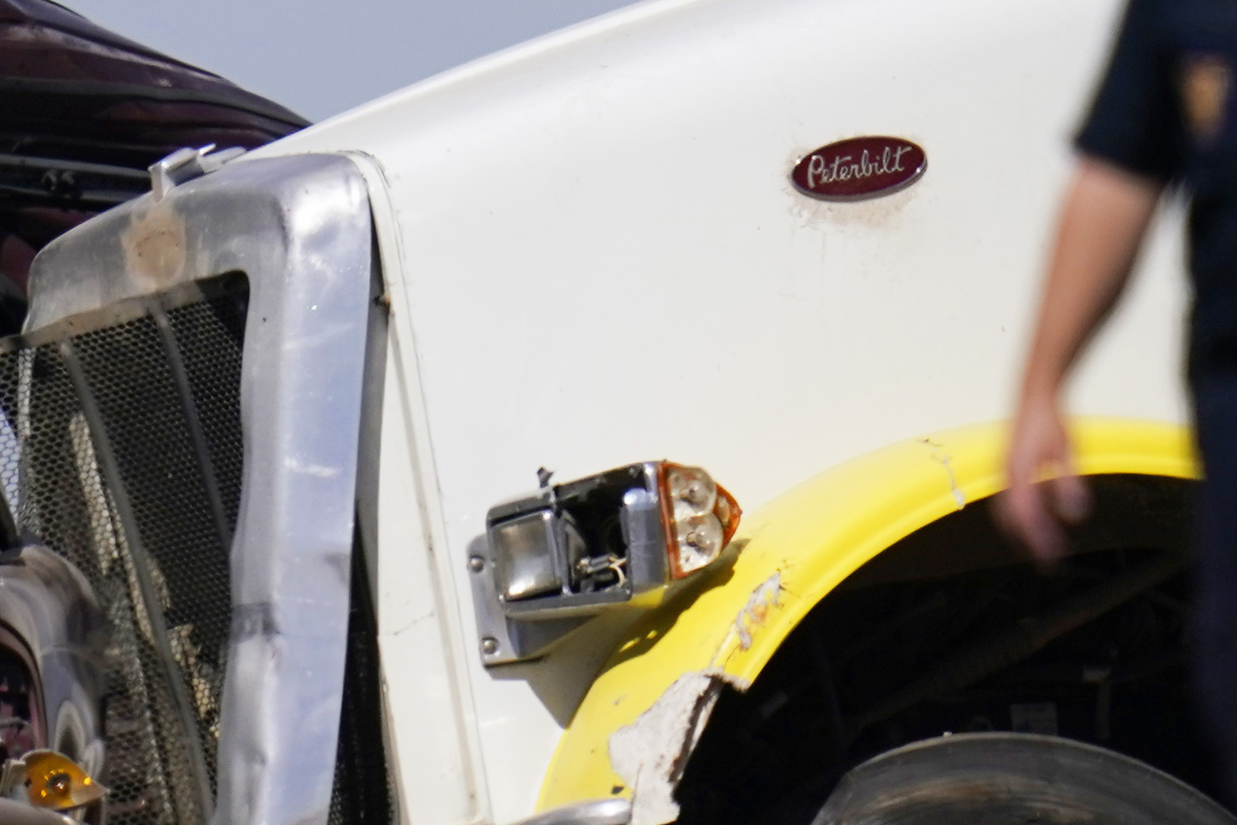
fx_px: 71424
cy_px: 210
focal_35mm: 2079
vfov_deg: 0.7
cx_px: 211
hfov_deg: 1.0
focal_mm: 560
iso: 250
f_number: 4
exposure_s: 1/8000
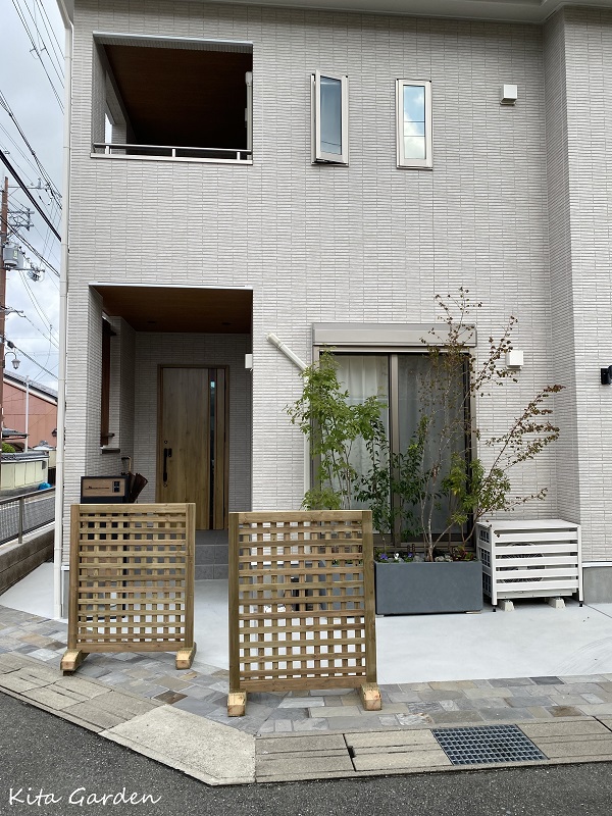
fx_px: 613
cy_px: 408
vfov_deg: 67.3
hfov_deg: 53.1
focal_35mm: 26
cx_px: 306
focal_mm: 4.25
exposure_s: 1/927
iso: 32
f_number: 1.8
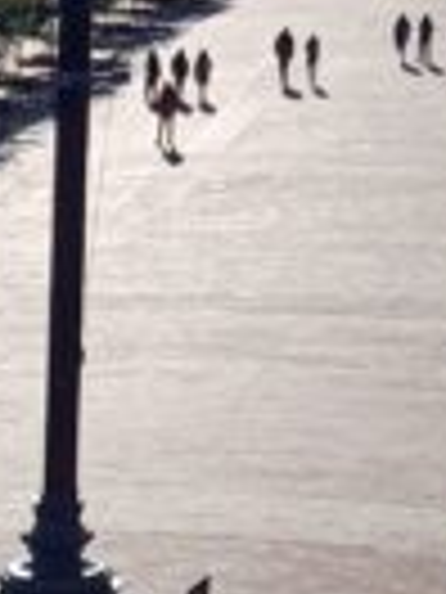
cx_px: 514
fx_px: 3333
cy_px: -405
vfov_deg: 9.8
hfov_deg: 7.6
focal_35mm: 194
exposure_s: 1/2545
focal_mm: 4.65
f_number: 1.8
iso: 50
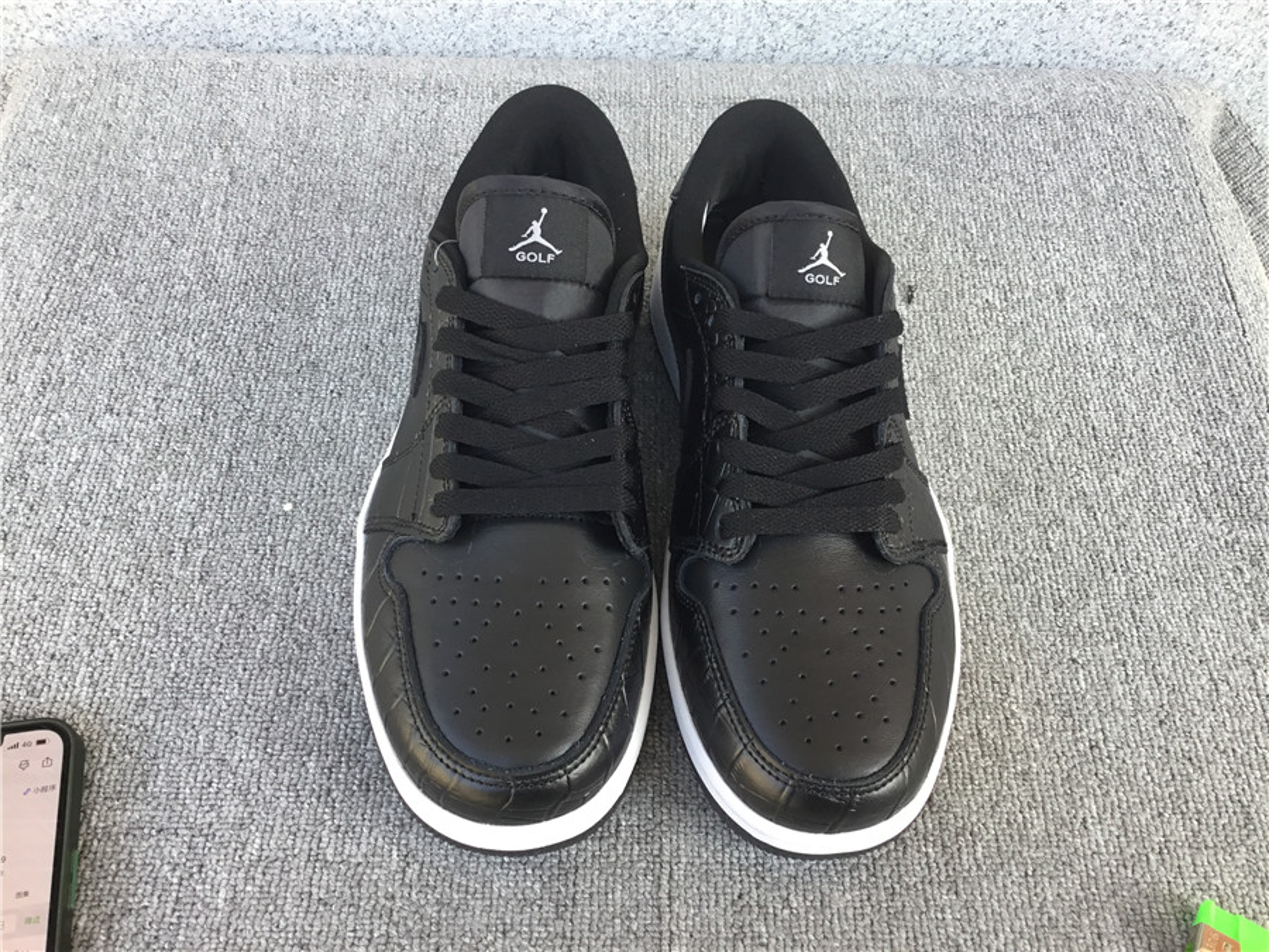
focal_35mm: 31
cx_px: 634
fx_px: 1136
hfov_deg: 58.4
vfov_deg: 45.4
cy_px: 476
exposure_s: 1/100
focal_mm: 3.3
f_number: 2.4
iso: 40
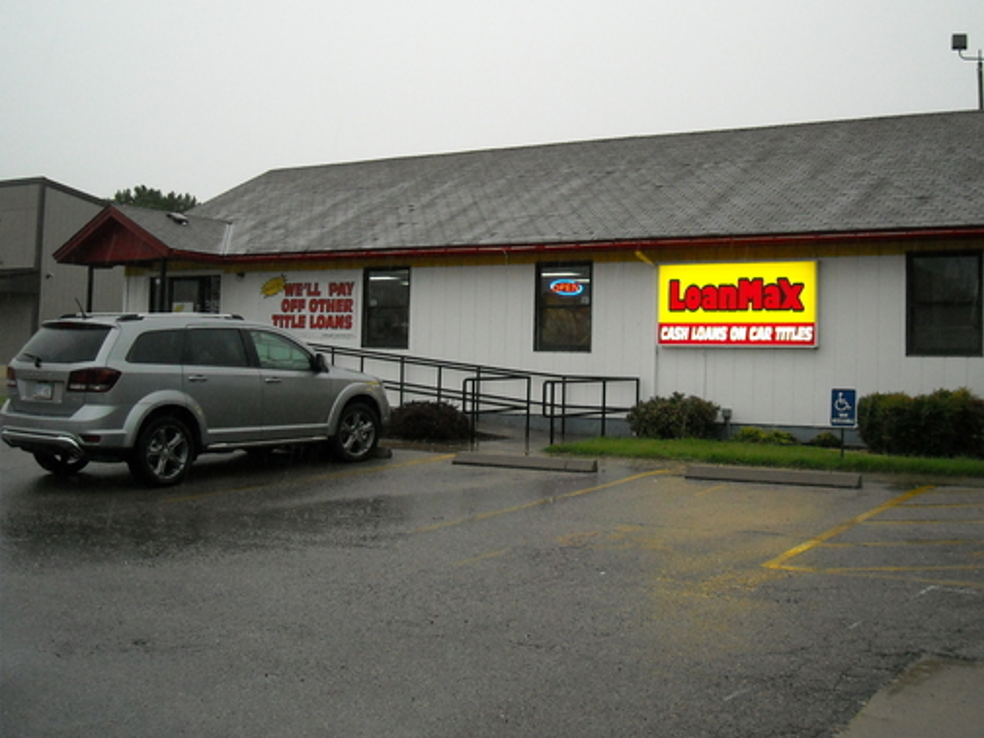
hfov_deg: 43.8
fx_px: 1222
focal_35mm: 43
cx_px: 534
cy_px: 299
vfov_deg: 33.5
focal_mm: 5.7
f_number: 2.8
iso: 322
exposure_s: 1/250
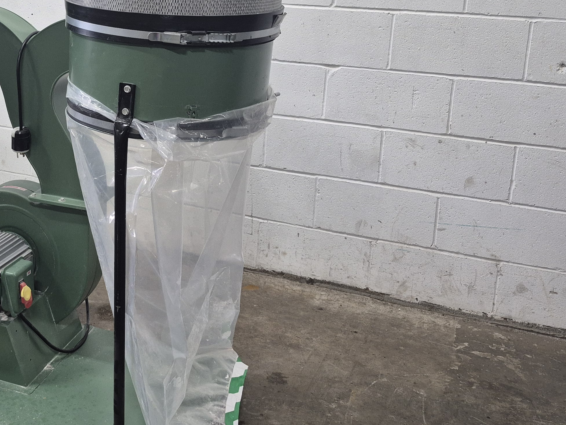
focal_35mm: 47
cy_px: 95
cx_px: 111
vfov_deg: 30.3
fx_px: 769
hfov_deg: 38.9
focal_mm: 5.4
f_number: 1.8
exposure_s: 1/120
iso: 250
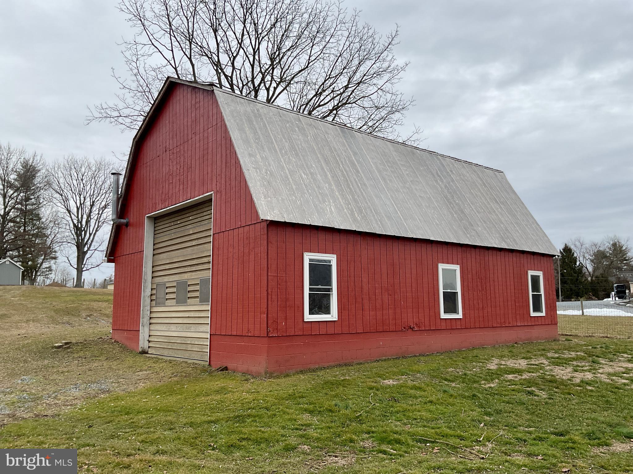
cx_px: 316
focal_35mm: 29
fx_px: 530
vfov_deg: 48.2
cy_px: 237
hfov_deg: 61.7
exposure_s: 1/739
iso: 16
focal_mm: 3
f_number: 1.8
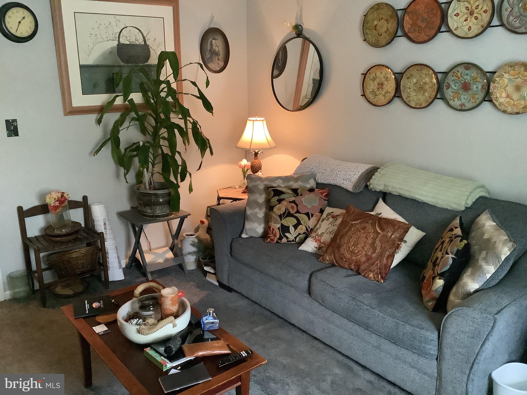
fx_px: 472
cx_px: 264
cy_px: 198
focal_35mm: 31
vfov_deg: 45.4
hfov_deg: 58.4
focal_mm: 3.3
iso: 800
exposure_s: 1/30
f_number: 2.4
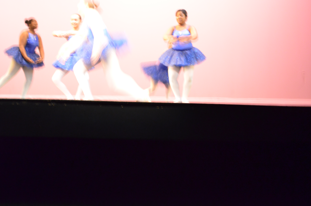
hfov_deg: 24.7
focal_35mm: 82
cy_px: 103
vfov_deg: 16.5
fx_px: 711
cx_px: 156
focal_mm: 55
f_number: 5.6
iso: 3200
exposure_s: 1/6
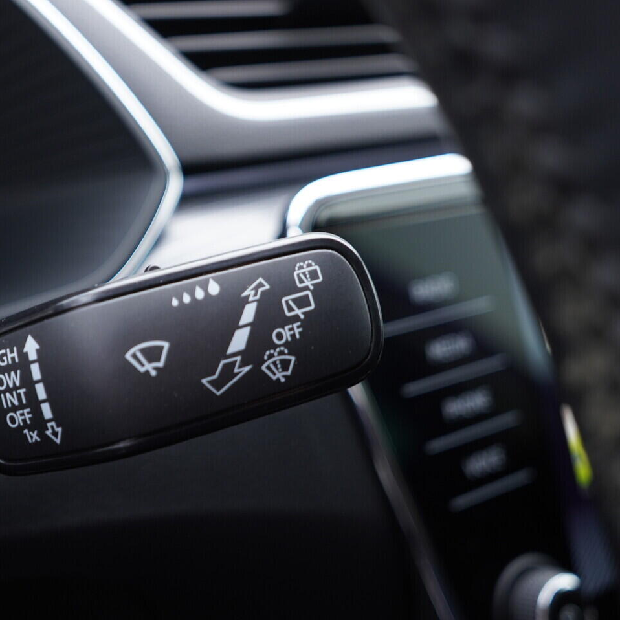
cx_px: 175
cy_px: 310
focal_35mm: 46
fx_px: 932
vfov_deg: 36.8
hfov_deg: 36.2
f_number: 2.8
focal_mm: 24
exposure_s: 1/40
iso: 320
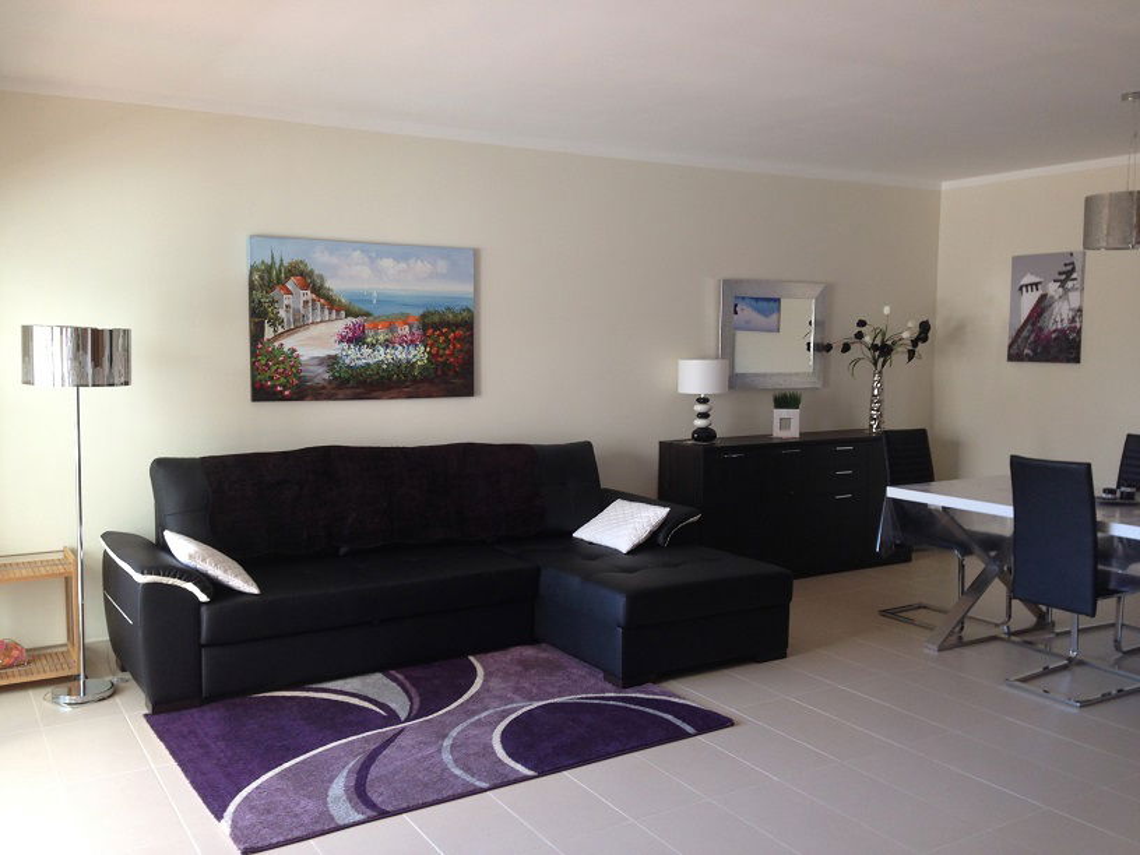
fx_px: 1087
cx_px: 570
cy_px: 428
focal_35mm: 33
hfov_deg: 55.4
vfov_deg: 42.9
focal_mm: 4.12
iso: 50
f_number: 2.4
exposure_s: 1/40
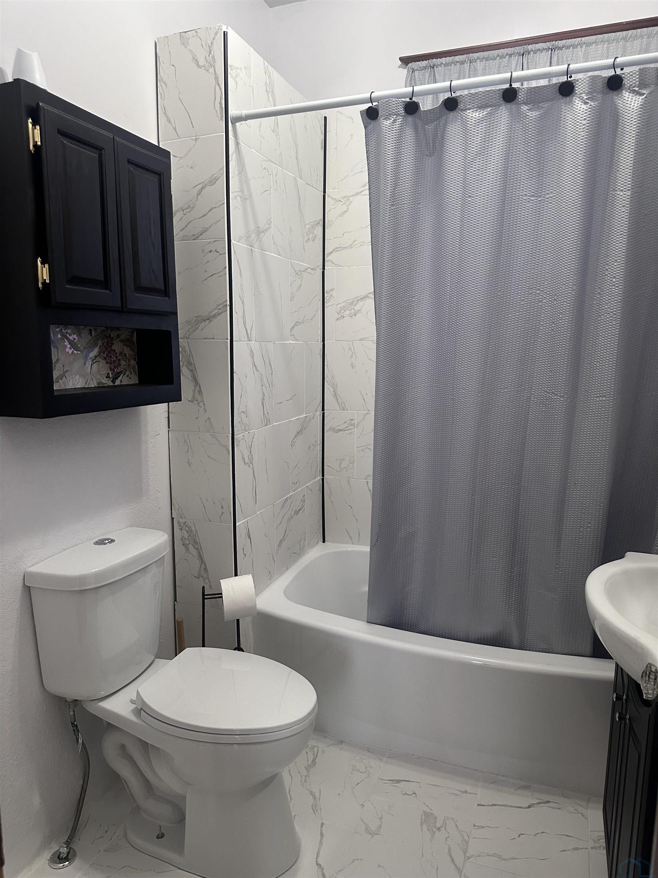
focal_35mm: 24
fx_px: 608
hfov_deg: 56.8
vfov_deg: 71.6
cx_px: 329
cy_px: 439
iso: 400
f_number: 1.78
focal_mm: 6.86
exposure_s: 1/60
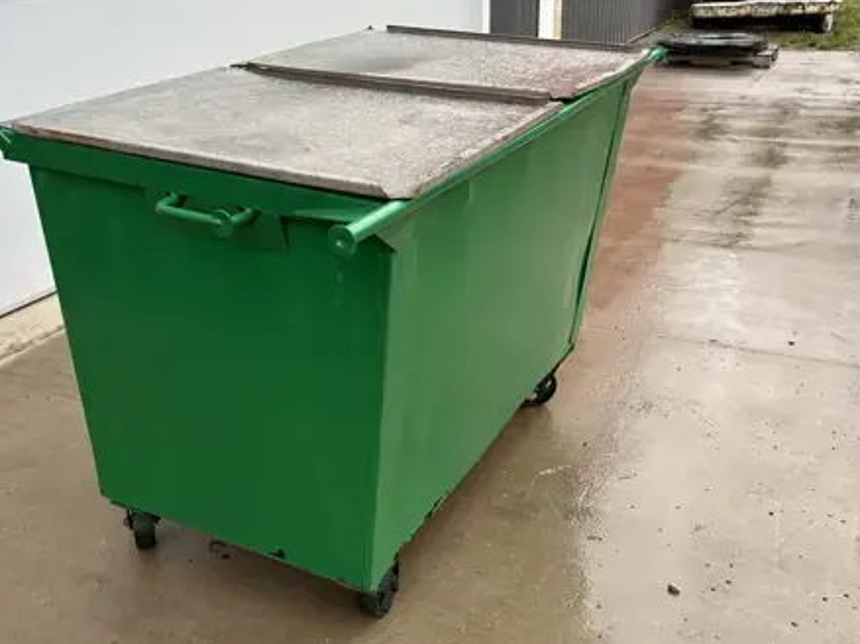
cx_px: 359
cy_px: 324
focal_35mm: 38
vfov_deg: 37.7
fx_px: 944
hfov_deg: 48.8
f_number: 1.5
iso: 50
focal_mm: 5.7
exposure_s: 1/743
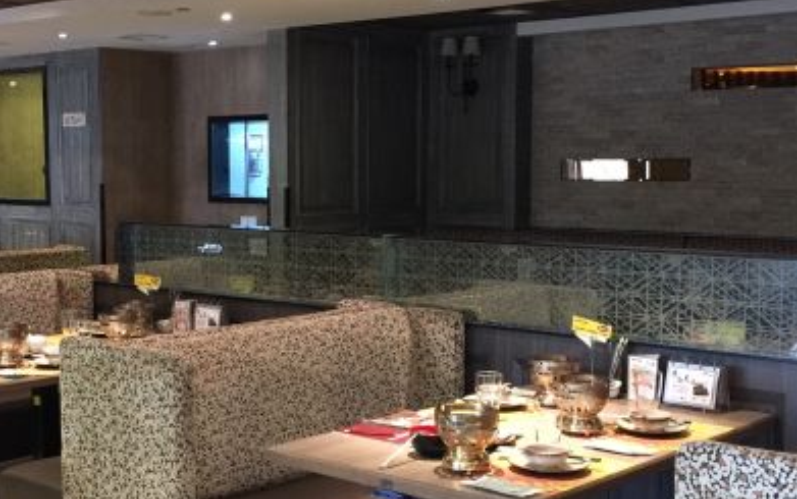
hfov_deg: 36.7
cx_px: 318
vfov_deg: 23.6
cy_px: 276
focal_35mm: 55
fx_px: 1196
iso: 160
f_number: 2.2
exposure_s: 1/8
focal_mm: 4.15
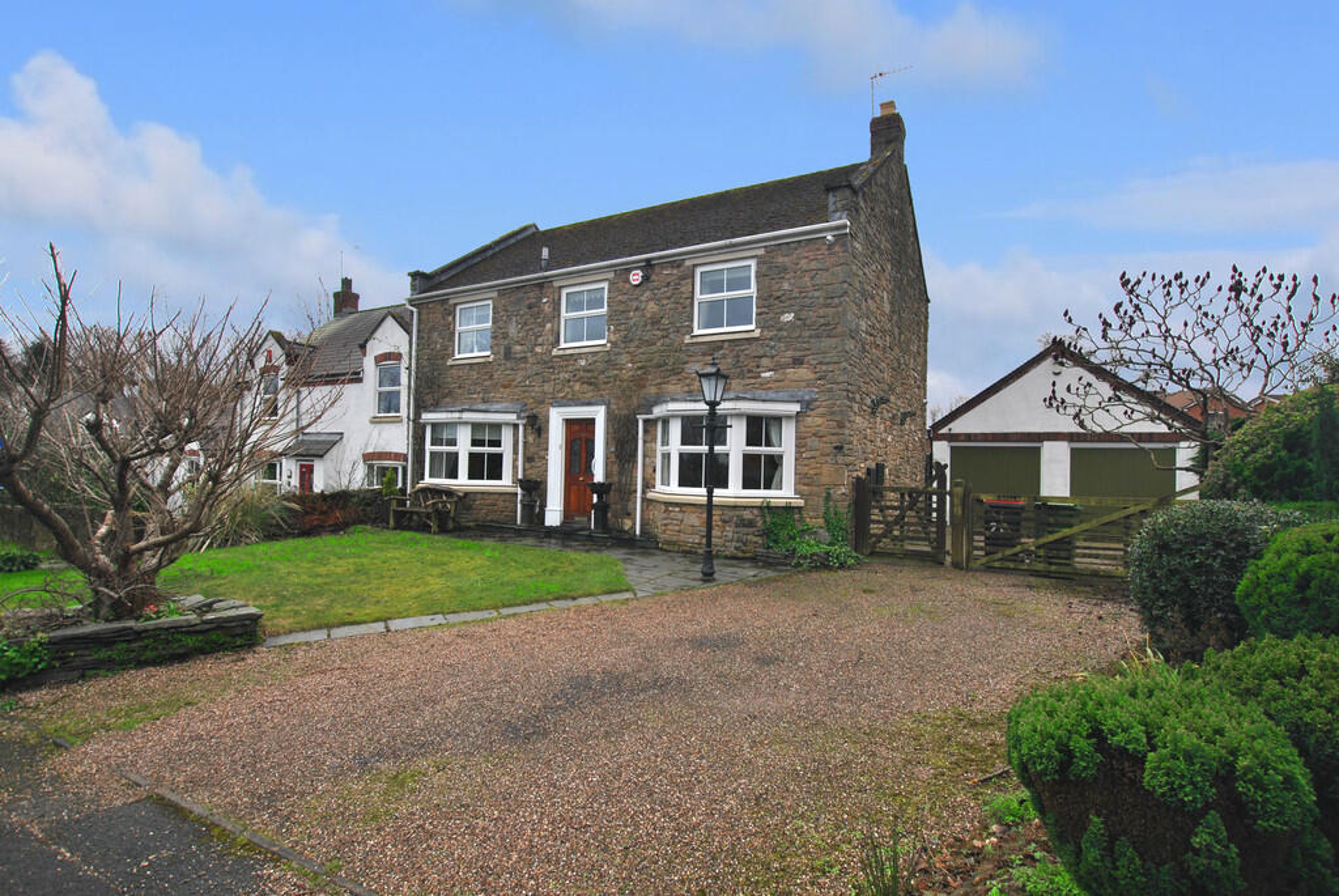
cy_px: 448
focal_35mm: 16
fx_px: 614
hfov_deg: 94.9
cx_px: 670
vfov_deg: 72.2
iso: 110
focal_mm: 11
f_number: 5.6
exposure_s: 1/125
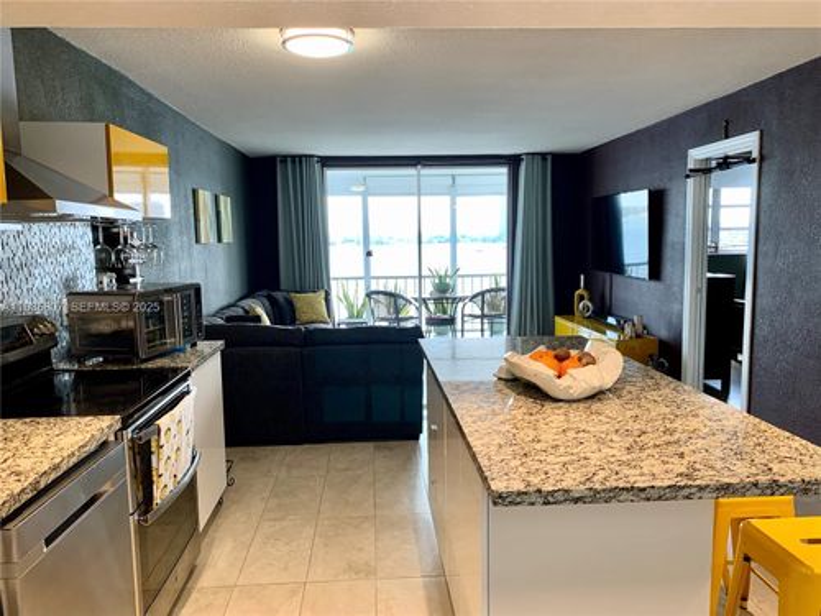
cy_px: 308
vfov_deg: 53.1
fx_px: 617
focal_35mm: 26
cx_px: 410
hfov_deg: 67.3
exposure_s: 1/120
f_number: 1.8
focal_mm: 4.25
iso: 80
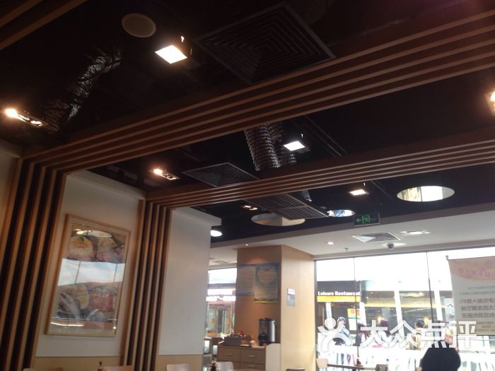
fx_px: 472
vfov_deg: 42.9
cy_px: 186
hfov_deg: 55.4
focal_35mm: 33
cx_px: 248
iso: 50
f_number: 2.4
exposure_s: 1/24
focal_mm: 4.12
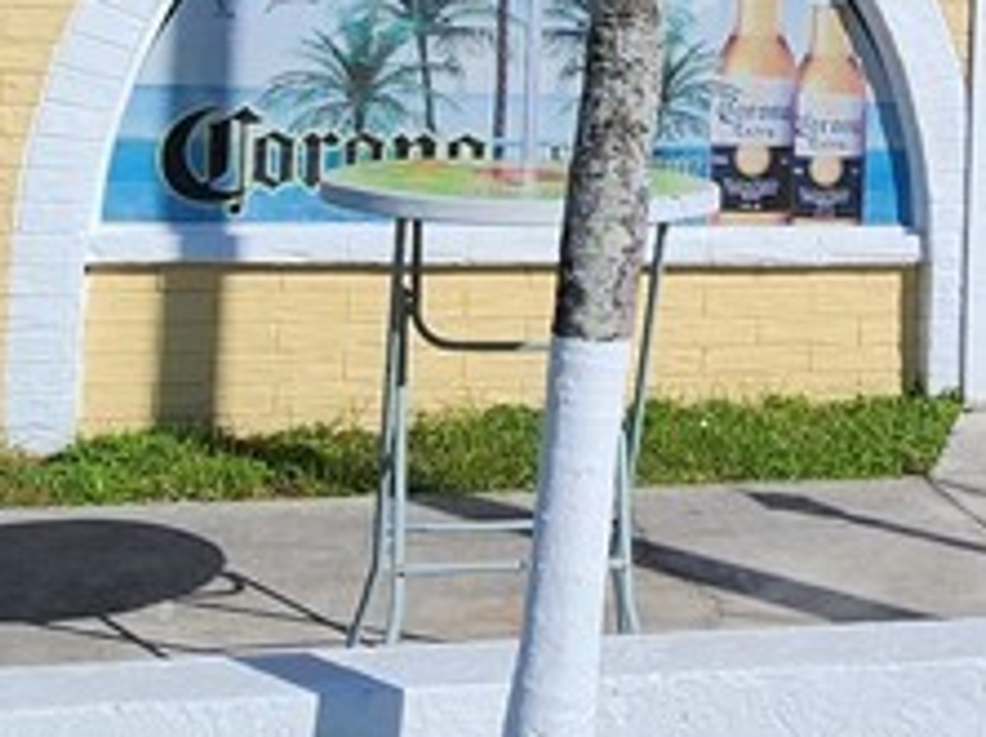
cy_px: -53
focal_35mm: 60
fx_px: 1707
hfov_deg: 31.5
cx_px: 759
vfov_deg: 23.1
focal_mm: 1.74
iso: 32
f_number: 2.2
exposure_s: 1/2758
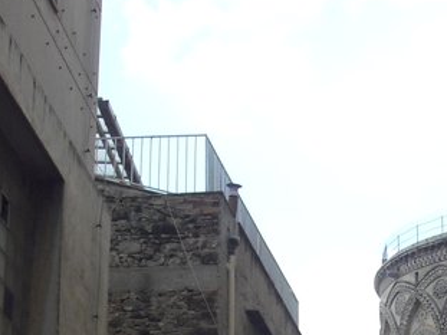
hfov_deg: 15.6
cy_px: 508
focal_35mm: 125
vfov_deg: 11.4
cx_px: 413
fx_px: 1614
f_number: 8
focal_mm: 6.2
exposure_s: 1/80
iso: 100
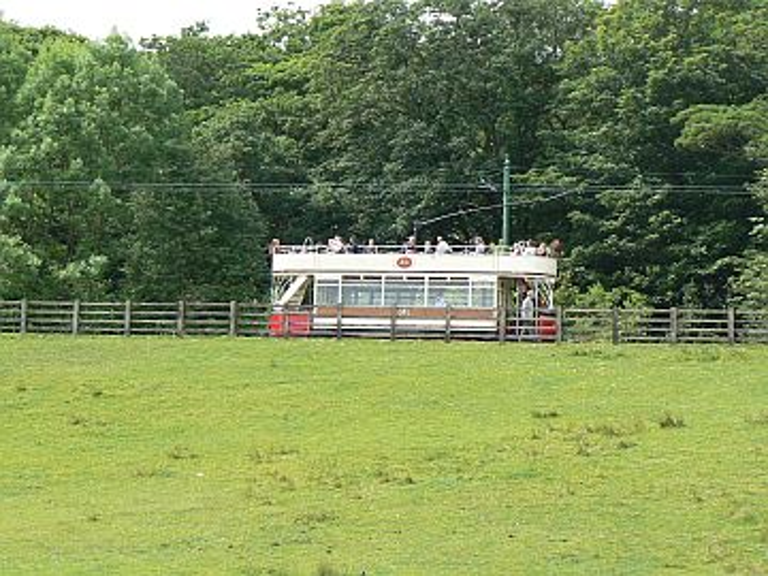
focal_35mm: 130
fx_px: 2884
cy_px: 288
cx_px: 384
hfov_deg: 15.2
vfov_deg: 11.4
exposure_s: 1/200
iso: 80
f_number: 5.6
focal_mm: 21.6
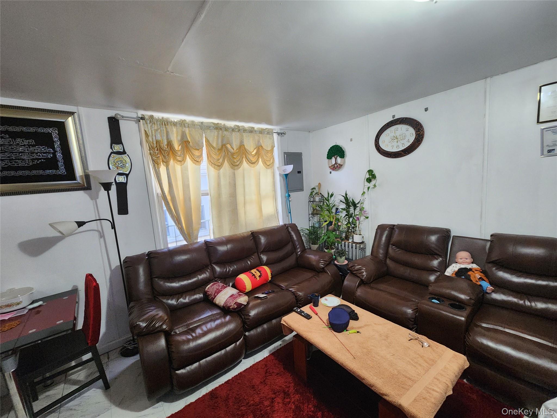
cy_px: 209
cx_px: 278
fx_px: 209
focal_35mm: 13
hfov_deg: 106.2
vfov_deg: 89.9
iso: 320
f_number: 2.2
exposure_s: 1/60
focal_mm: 2.2
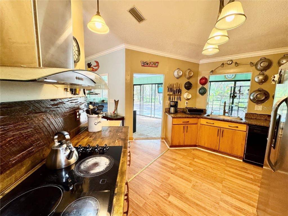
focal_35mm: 14
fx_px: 116
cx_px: 144
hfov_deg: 102.1
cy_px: 108
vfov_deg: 85.7
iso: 250
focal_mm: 2.22
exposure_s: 1/60
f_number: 2.2
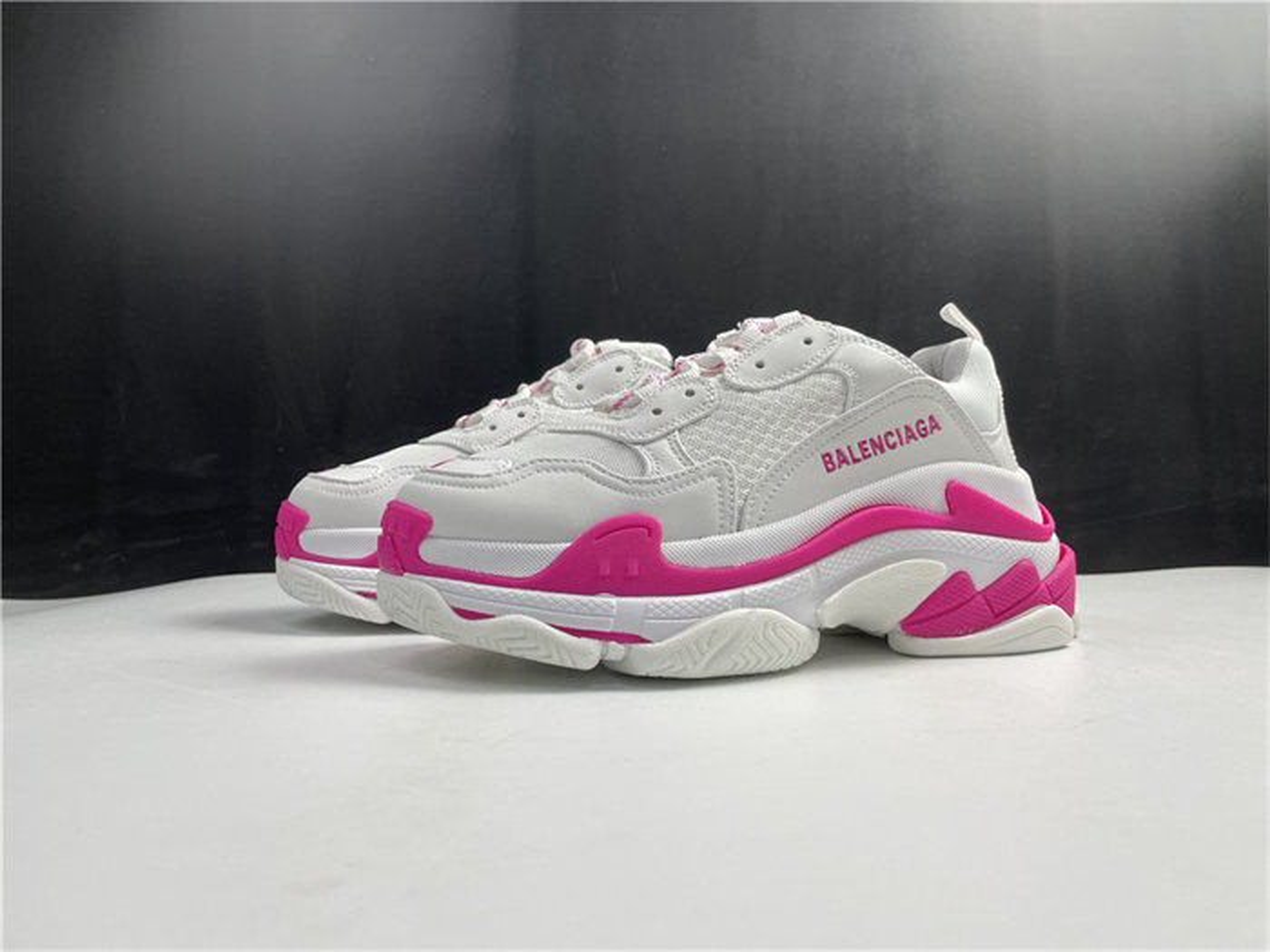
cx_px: 635
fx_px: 954
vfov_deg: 53.1
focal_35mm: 26
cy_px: 476
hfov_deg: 67.3
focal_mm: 4.2
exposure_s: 1/121
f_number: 1.6
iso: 50
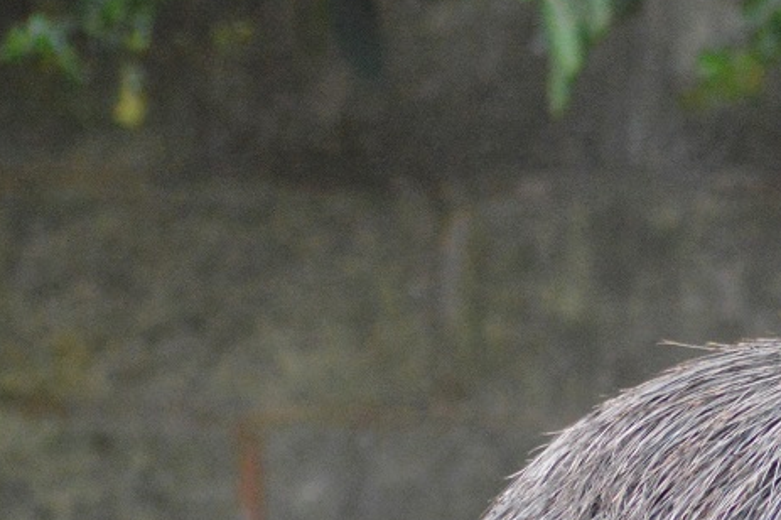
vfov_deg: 2.1
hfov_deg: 3.2
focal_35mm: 642
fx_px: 13917
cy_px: 859
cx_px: 1230
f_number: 4.2
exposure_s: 1/2500
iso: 3200
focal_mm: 122
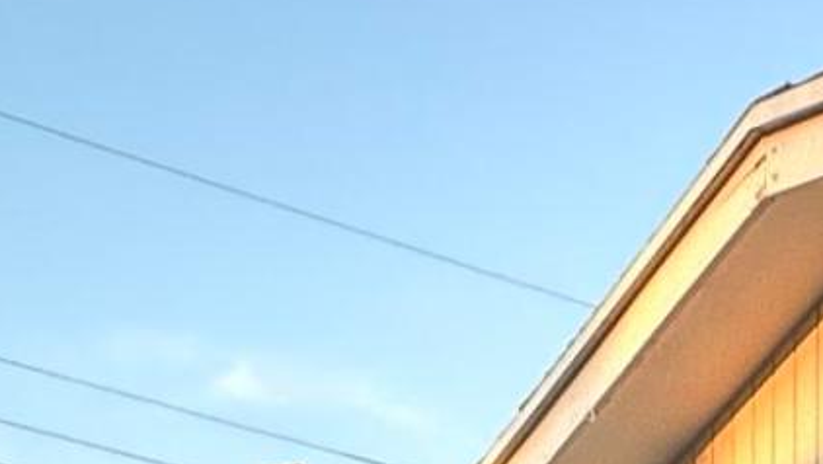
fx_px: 2271
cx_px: 1509
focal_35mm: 104
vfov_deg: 9.6
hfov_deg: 16.8
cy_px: 1296
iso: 40
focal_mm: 2.22
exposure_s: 1/99
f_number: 2.2
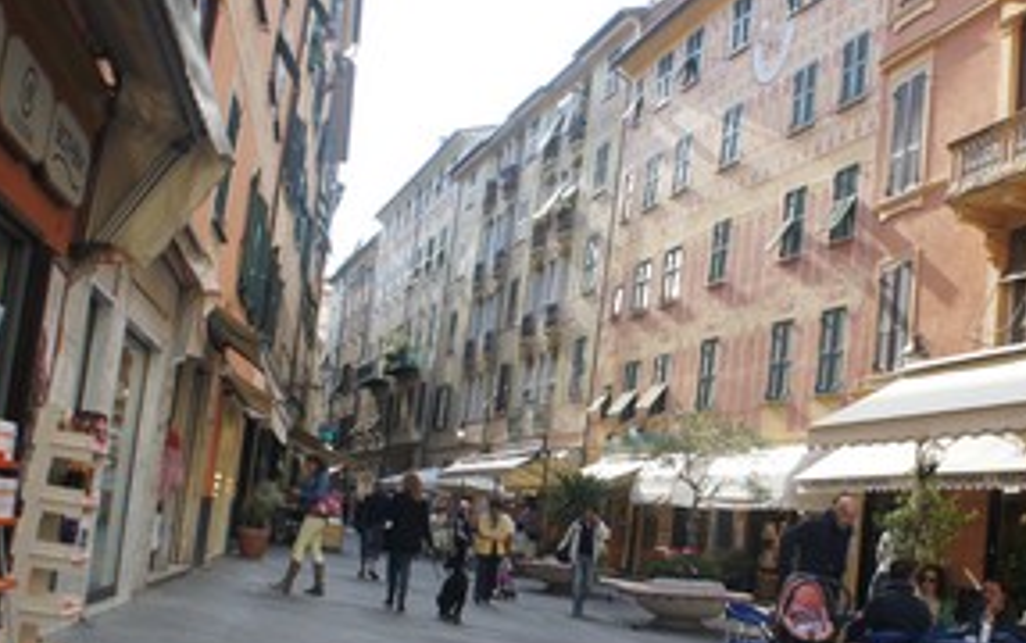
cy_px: 386
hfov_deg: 44.7
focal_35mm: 44
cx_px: 665
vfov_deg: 29.2
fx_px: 1232
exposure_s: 1/250
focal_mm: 18
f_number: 6.3
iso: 500
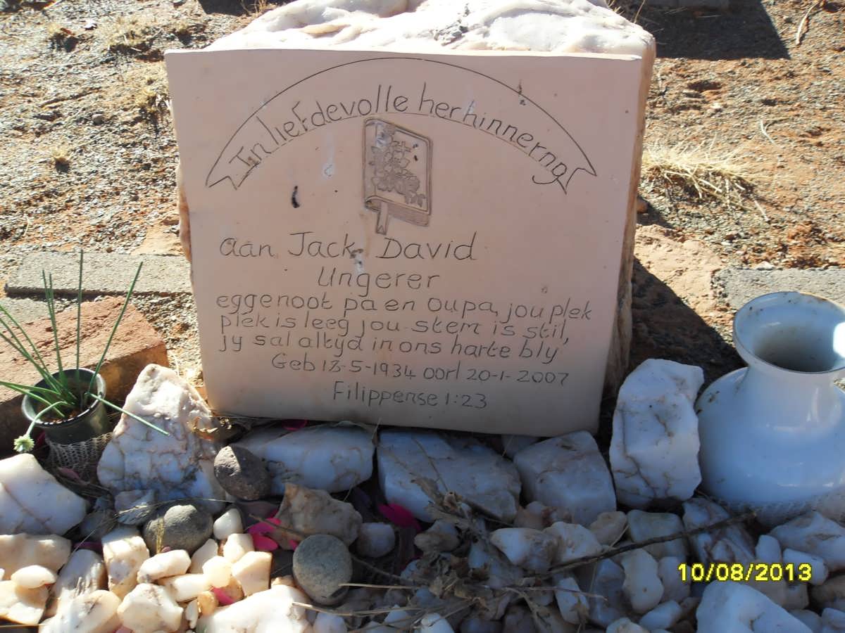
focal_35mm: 35
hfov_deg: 52.6
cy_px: 316
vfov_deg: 40.7
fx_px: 854
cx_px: 422
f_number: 8.2
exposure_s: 1/90
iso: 80
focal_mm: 6.3
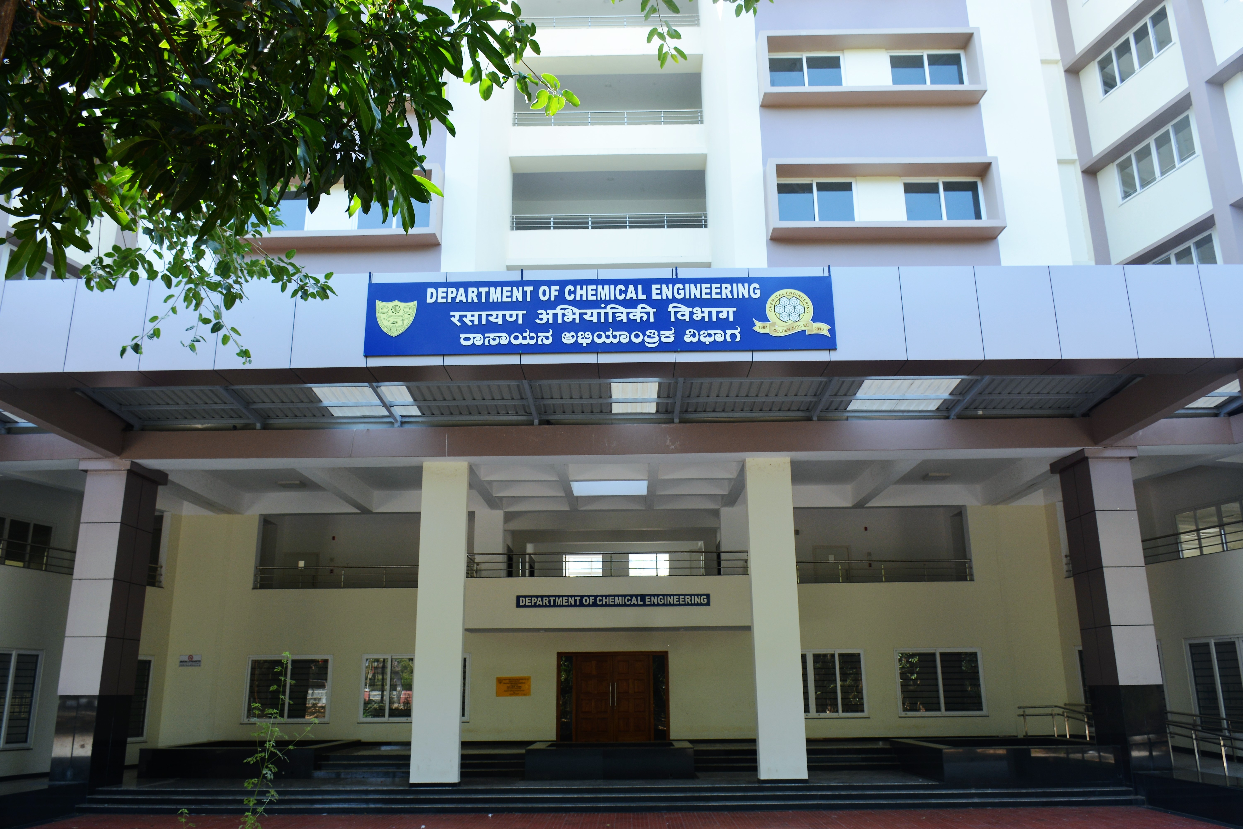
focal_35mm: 27
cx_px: 622
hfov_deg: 67.4
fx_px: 932
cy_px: 414
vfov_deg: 47.9
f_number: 5.6
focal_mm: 18
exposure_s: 1/125
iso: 220
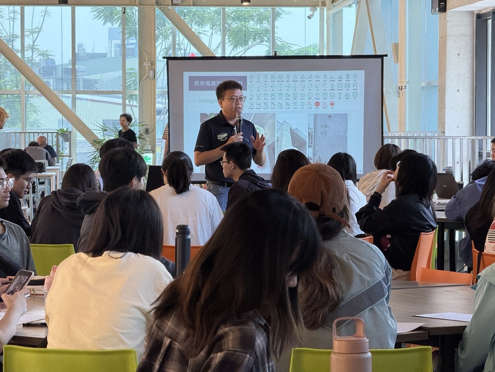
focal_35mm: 120
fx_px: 1716
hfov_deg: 16.4
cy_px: 186
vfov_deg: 12.3
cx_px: 248
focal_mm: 15.66
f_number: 2.8
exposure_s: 1/120
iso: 200
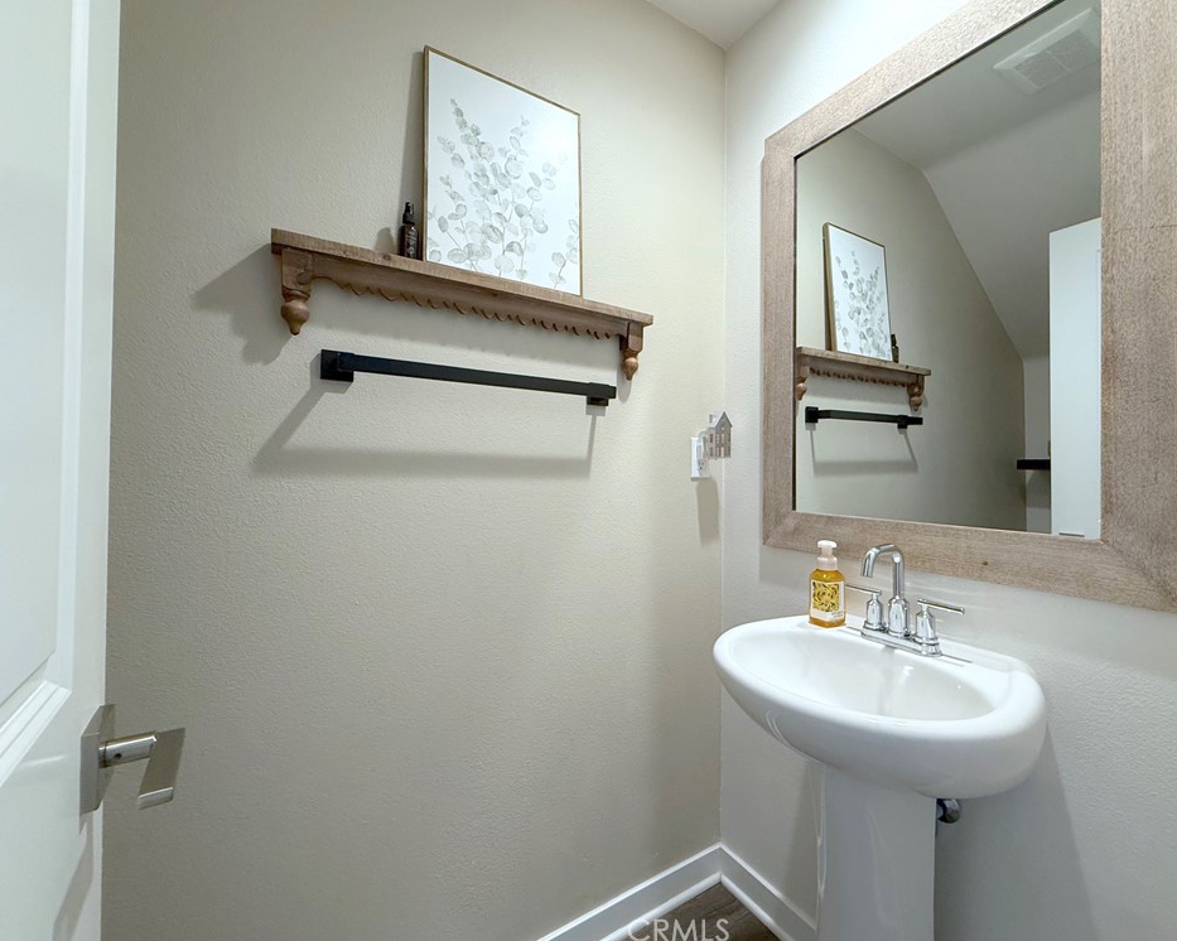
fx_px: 522
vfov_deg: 84.0
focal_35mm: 15
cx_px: 632
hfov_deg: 96.6
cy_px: 464
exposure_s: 1/120
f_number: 2.2
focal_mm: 2.22
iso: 250
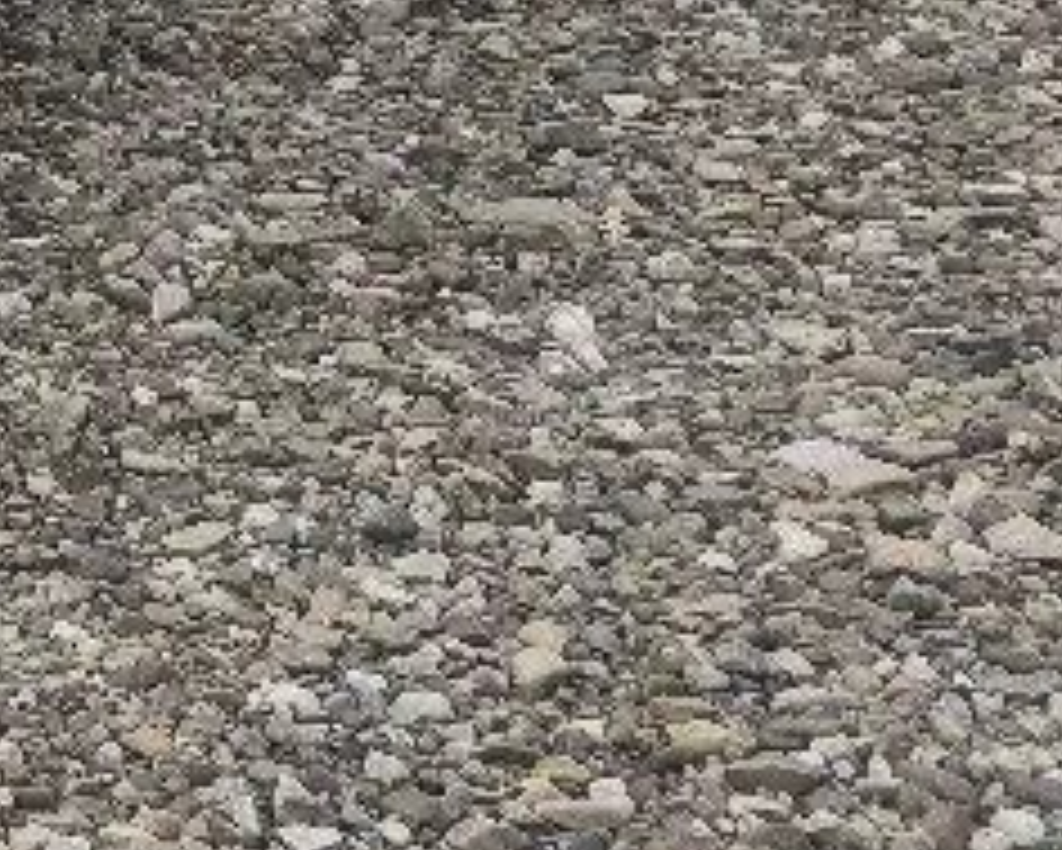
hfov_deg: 16.6
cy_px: -346
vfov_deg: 15.2
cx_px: -891
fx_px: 2987
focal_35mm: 95
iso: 50
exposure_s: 1/556
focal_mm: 6.14
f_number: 1.65
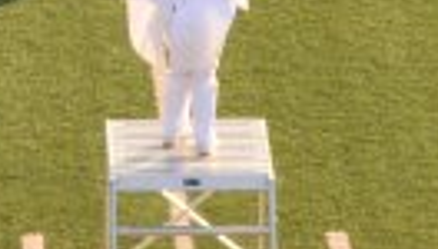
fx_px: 6067
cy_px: -586
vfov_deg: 2.3
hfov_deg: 4.1
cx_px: 110
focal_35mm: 521
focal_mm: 55
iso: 200
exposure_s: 1/200
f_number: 7.1
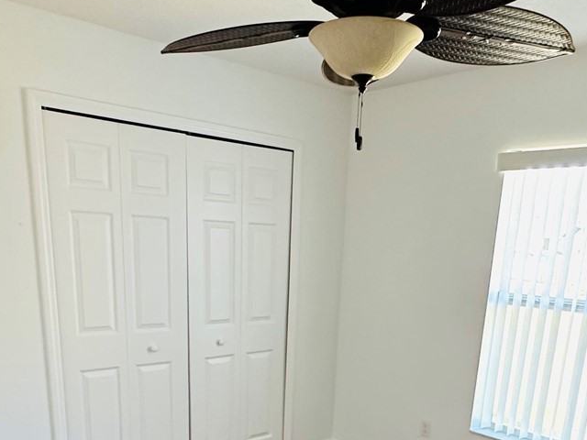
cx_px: 300
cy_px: 419
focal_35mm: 35
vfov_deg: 37.3
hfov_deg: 52.6
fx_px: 594
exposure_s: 1/91
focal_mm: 2.22
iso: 320
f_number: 2.2
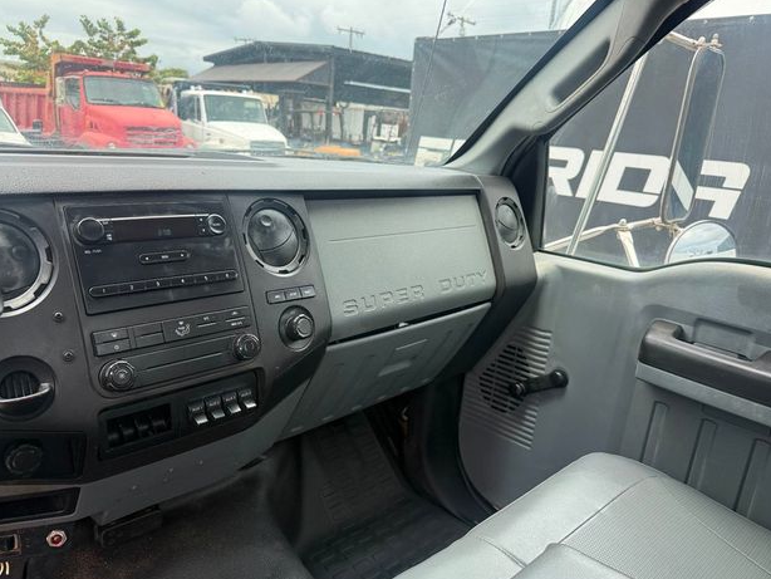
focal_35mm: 25
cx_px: 374
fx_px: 557
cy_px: 296
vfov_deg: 54.9
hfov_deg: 69.4
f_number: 1.78
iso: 100
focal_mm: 6.76
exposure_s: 1/780
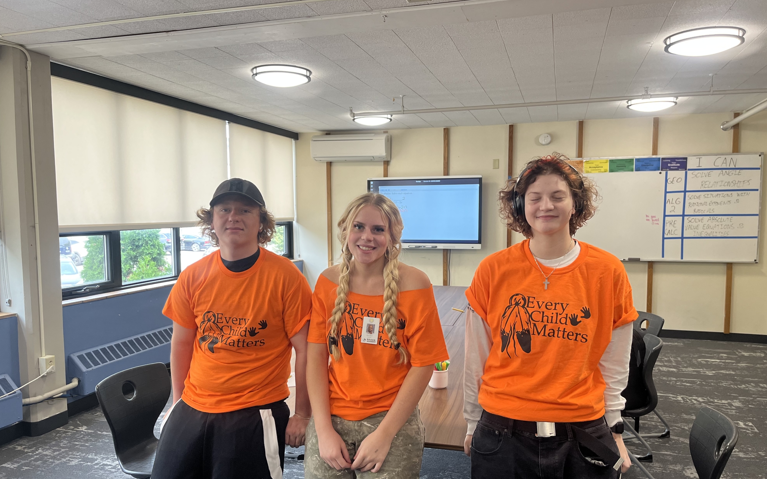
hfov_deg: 66.5
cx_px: 378
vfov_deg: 44.5
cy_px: 258
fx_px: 585
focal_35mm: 28
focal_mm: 5.1
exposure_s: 1/120
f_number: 1.6
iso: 125
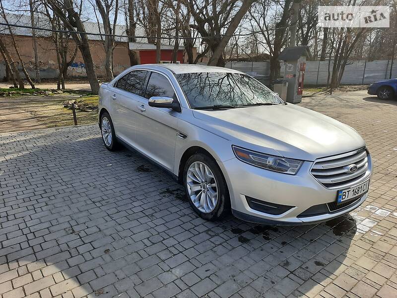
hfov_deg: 69.4
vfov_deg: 54.9
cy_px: 149
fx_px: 287
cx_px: 198
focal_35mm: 25
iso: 32
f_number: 2
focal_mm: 4.6
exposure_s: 1/463
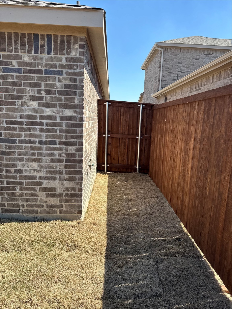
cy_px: 154
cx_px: 116
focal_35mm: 24
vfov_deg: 71.6
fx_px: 214
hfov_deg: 56.8
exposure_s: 1/2415
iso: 80
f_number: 1.78
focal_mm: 6.76
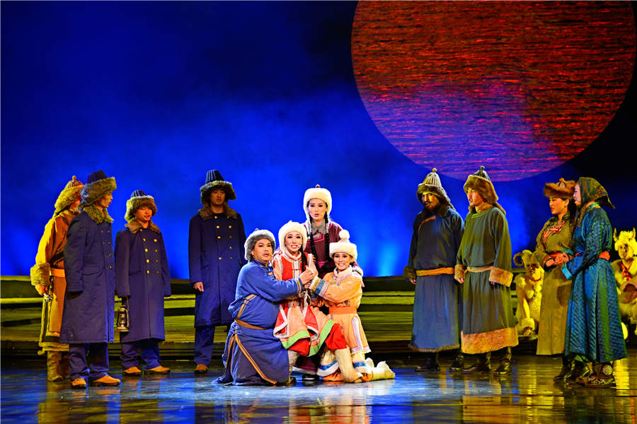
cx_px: 318
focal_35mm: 120
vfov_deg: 11.4
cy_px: 212
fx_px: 2123
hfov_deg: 17.1
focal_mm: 120
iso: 400
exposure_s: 1/125
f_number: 5.6
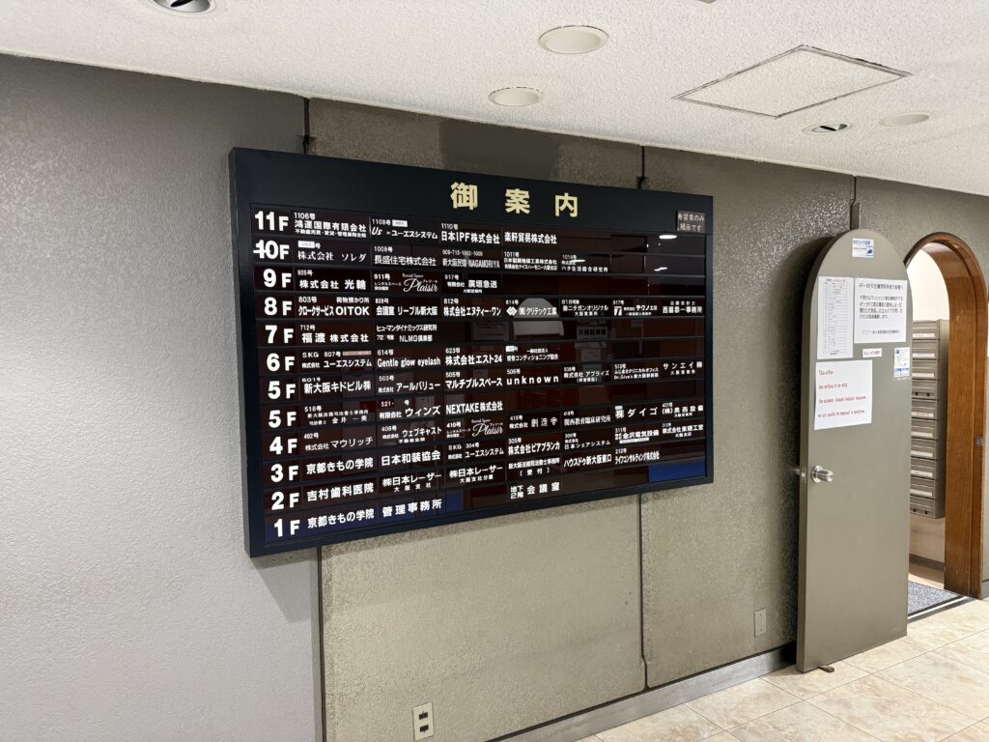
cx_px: 494
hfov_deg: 71.6
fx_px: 686
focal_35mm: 24
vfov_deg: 56.8
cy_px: 371
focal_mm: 6.76
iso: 400
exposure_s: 1/60
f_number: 1.78
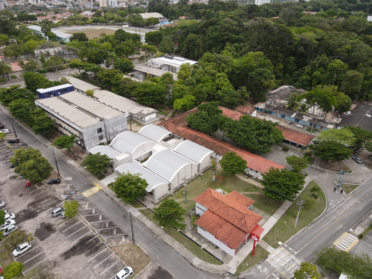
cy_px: 140
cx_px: 186
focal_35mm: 24
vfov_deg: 56.8
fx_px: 258
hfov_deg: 71.6
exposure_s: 1/500
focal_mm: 4.5
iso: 100
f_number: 2.8
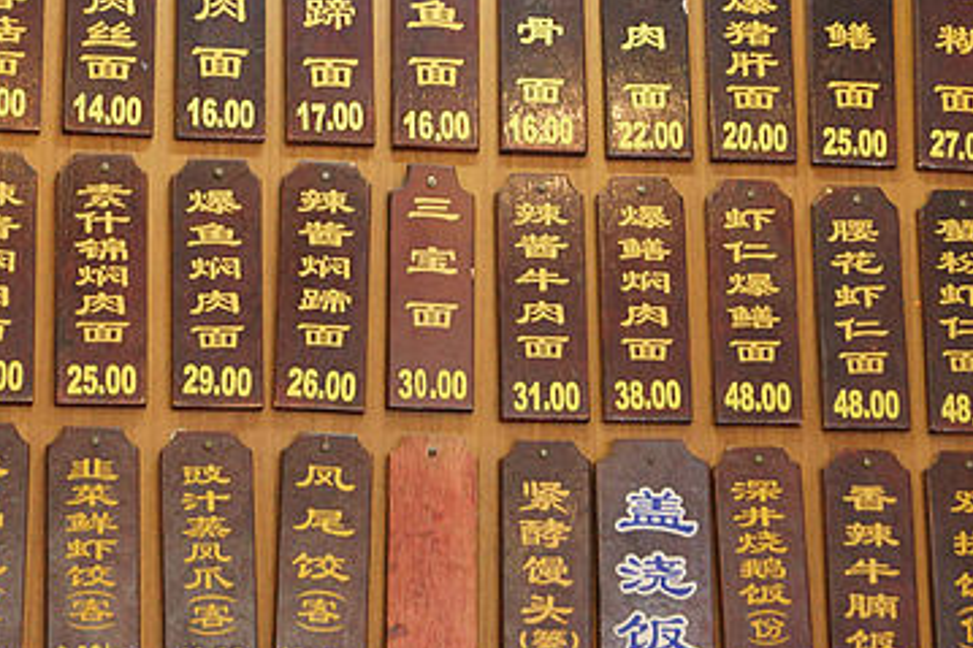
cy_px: 281
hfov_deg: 17.5
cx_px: 423
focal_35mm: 117
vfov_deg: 11.7
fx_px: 3164
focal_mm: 35
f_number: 5
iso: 1600
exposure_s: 1/50
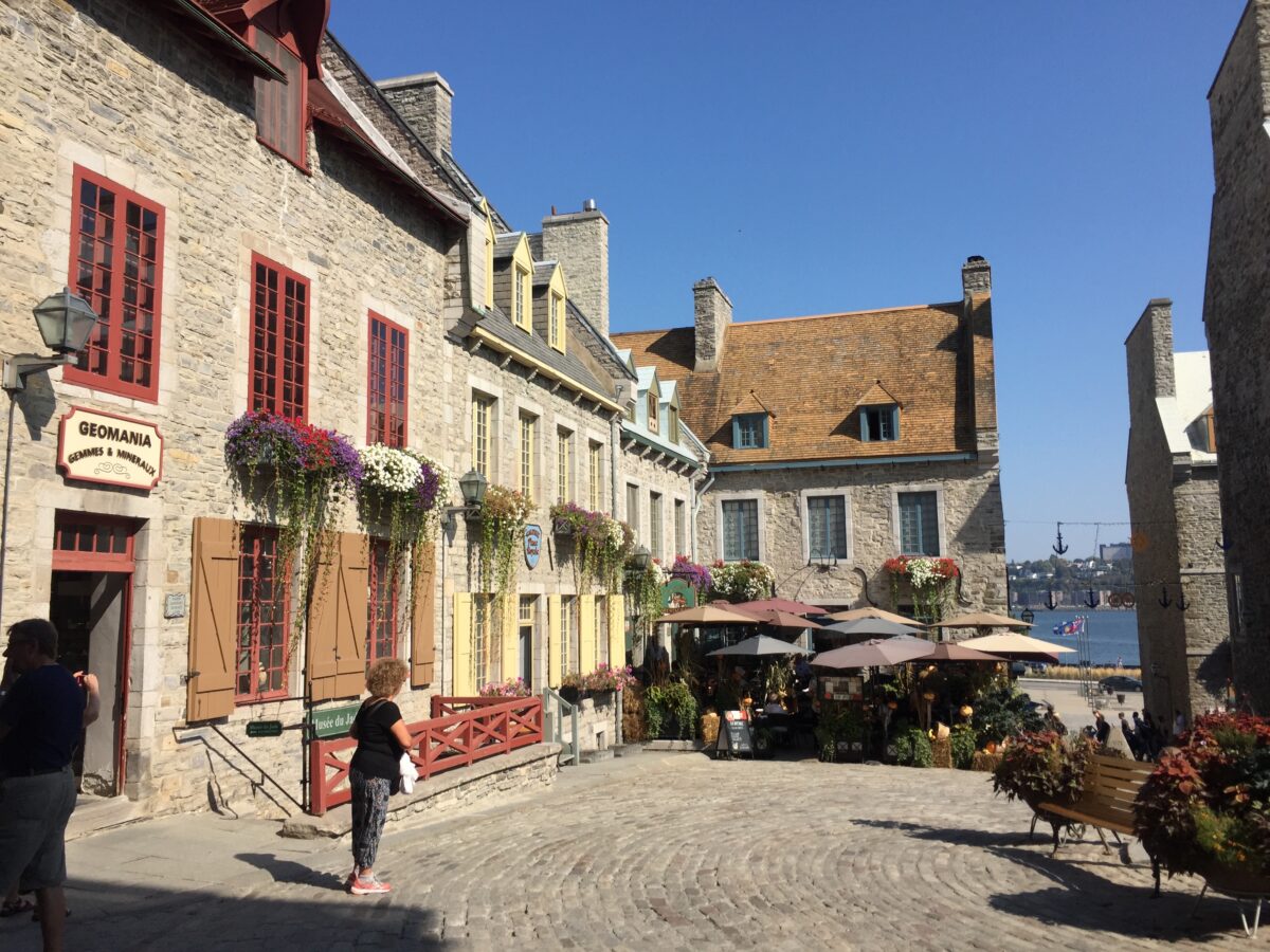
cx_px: 635
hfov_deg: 61.7
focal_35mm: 29
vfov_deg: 48.2
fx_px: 1064
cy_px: 476
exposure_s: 1/2475
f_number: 2.2
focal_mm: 4.15
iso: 32
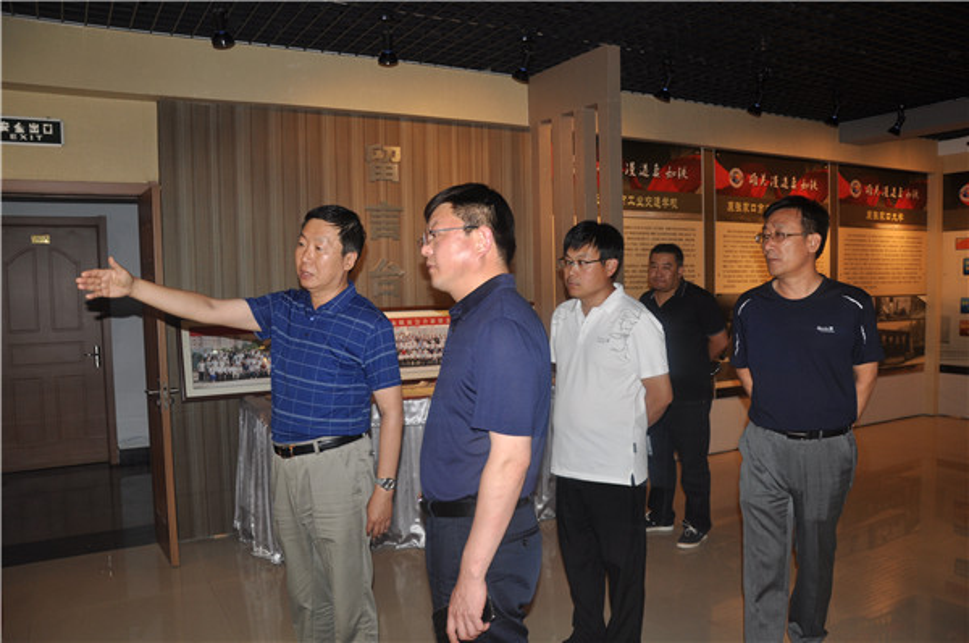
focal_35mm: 27
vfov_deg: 47.8
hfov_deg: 67.5
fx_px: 726
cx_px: 484
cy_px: 322
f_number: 3.5
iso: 200
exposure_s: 1/60
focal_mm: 18
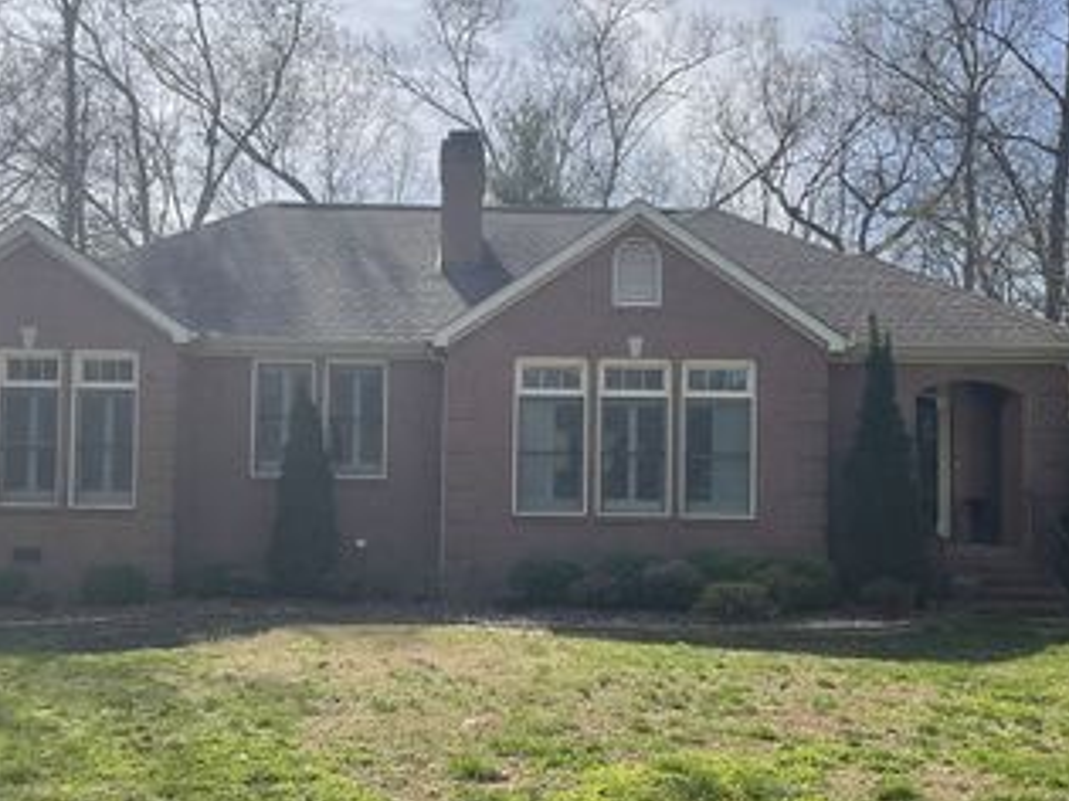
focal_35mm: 46
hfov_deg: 41.2
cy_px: 463
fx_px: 1420
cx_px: 482
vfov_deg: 31.4
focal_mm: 3
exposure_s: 1/1912
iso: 16
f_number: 1.8
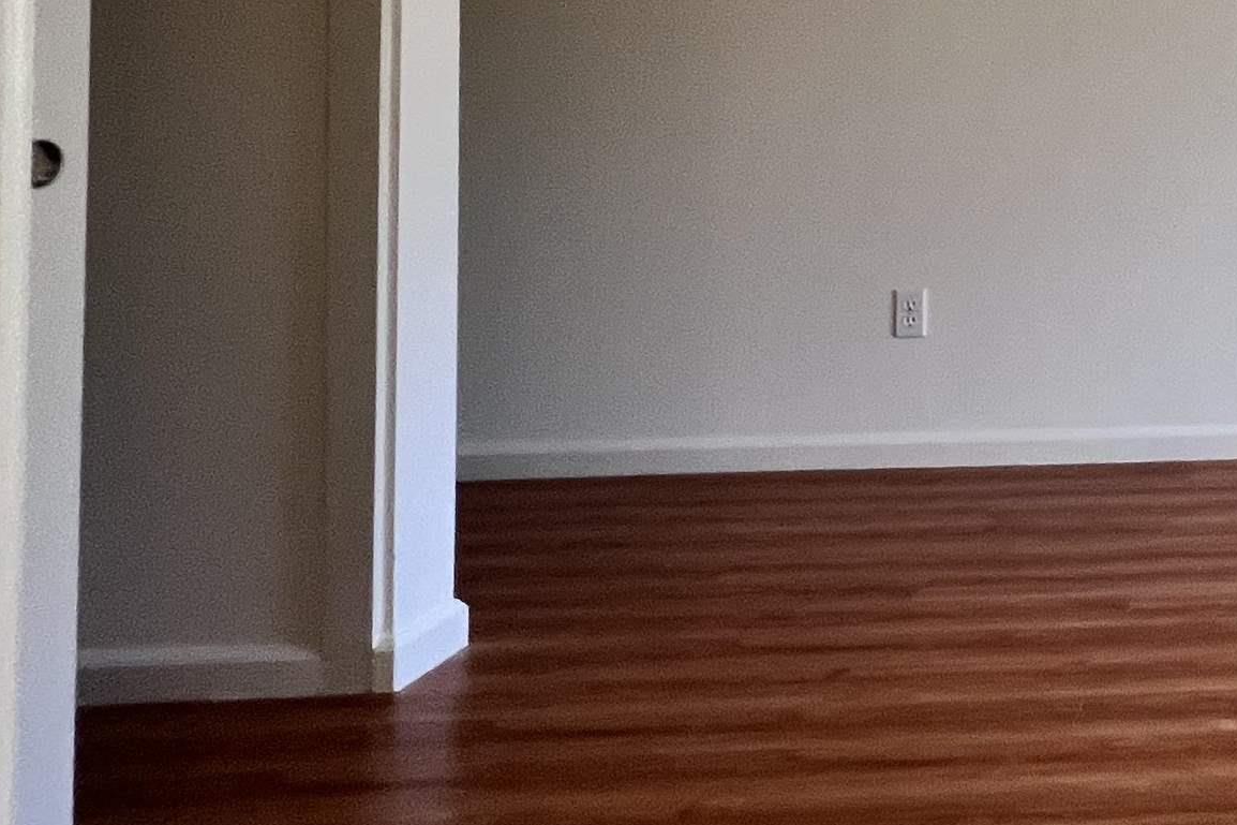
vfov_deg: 33.7
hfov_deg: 37.4
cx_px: 1542
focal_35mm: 36
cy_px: 0
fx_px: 1237
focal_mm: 1.57
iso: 200
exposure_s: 1/120
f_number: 1.8
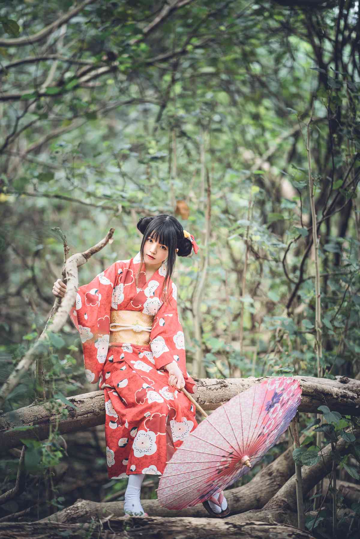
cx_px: 180
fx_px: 1574
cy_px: 270
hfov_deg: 13.1
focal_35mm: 105
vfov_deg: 19.5
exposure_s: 1/160
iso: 200
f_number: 1.4
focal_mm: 105
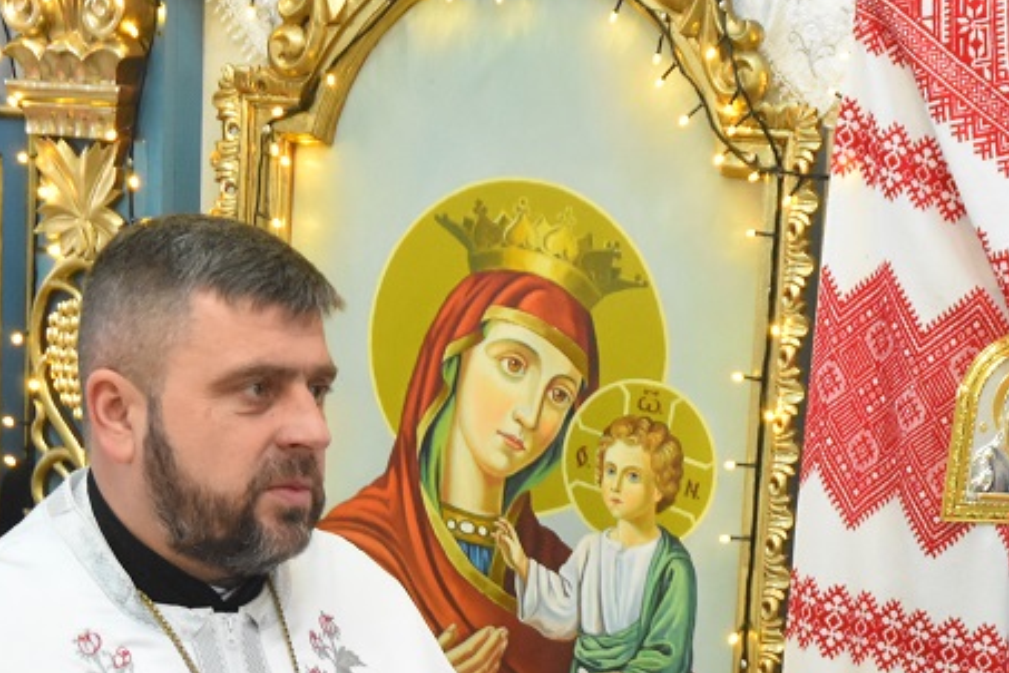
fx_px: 2946
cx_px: 844
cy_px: 583
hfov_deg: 19.2
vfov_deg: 12.9
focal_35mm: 105
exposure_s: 1/60
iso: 2000
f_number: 5
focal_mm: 31
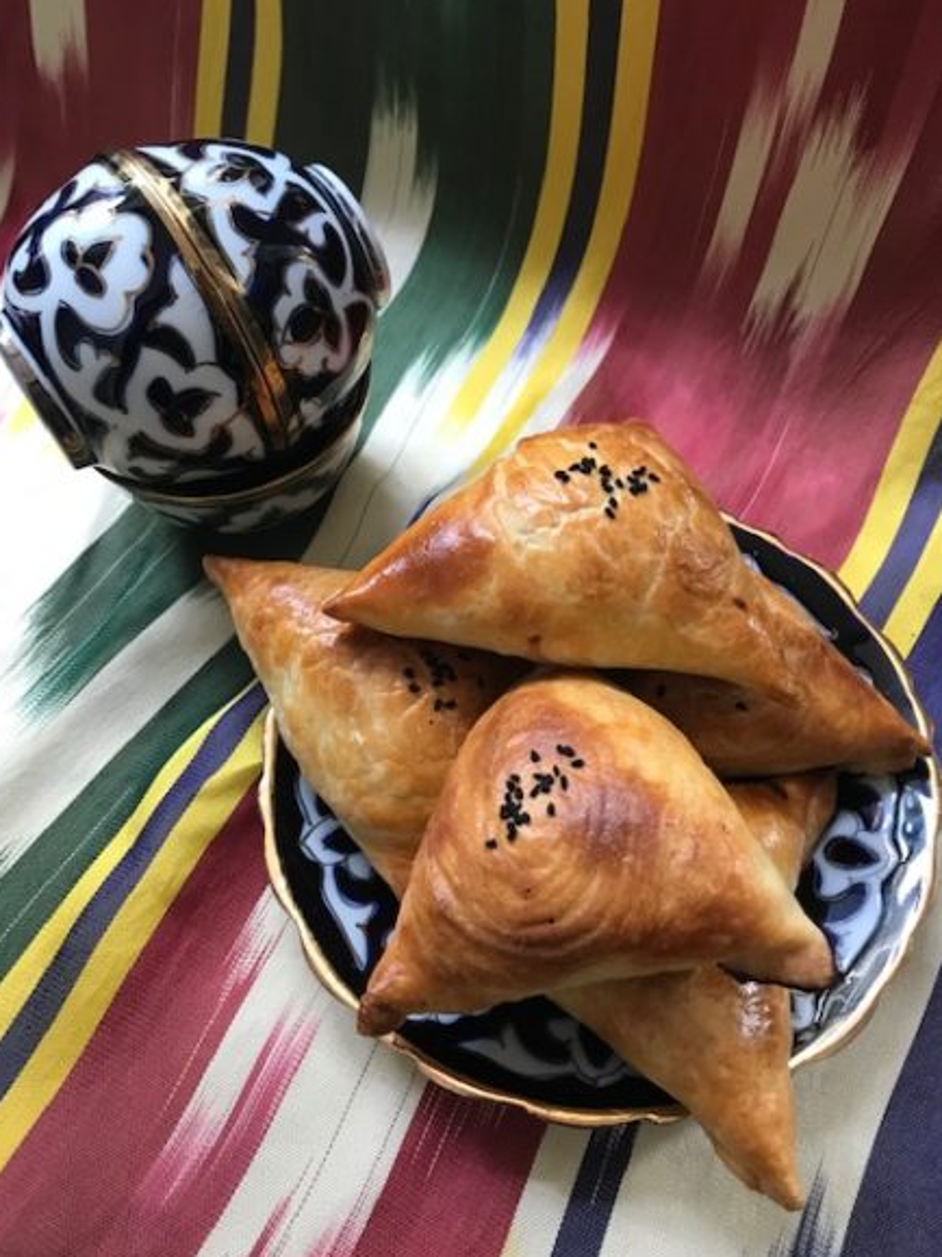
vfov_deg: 61.7
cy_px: 632
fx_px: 1053
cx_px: 460
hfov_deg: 48.2
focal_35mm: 29
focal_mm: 3.99
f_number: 1.8
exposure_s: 1/20
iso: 40
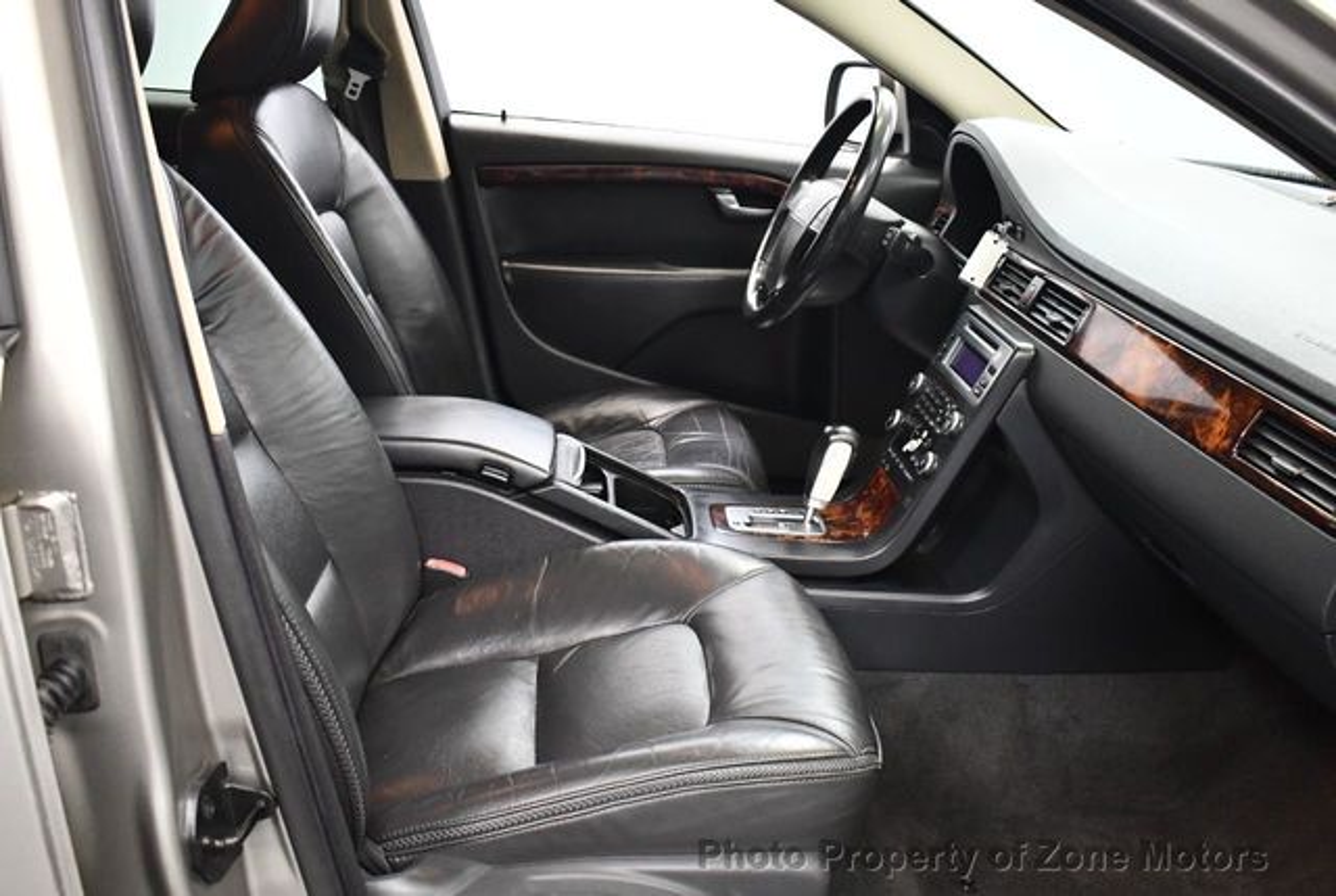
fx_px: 1338
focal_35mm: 36
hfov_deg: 53.1
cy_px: 448
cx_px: 668
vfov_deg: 37.0
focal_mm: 18
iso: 3200
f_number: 3.5
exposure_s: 1/80
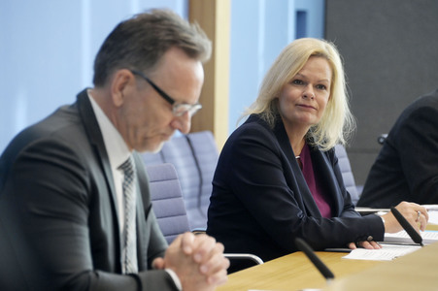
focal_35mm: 190
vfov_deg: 7.2
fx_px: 2310
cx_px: 219
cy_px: 146
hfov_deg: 10.8
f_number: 5.6
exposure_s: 1/640
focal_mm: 190
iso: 4000
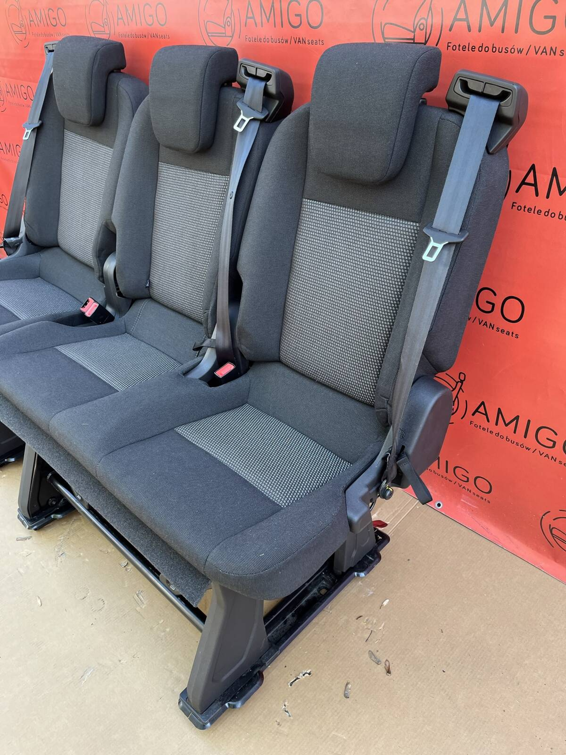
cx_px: 283
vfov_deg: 67.3
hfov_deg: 53.1
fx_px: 567
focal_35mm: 26
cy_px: 378
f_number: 1.6
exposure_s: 1/121
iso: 64
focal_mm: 5.1
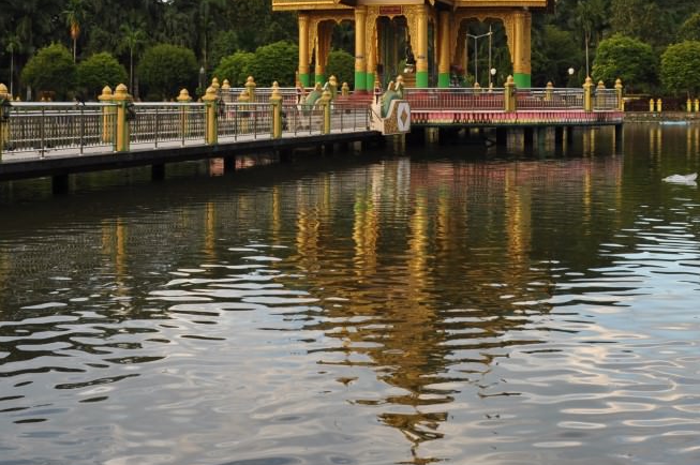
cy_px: 68
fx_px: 1204
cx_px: 374
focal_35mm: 62
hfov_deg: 32.4
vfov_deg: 21.5
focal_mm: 18
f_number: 5
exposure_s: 1/100
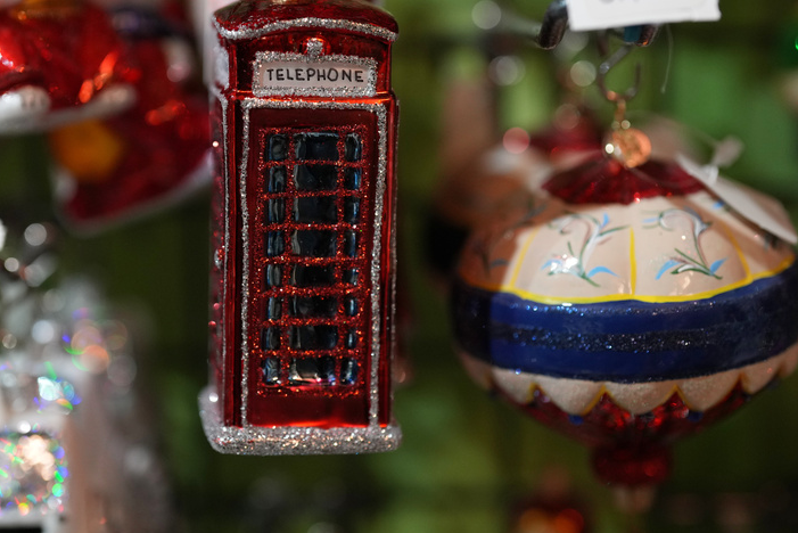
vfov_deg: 18.7
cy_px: 198
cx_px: 335
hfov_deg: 27.7
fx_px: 1619
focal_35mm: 73
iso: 1600
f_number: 2.2
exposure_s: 1/320
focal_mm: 50
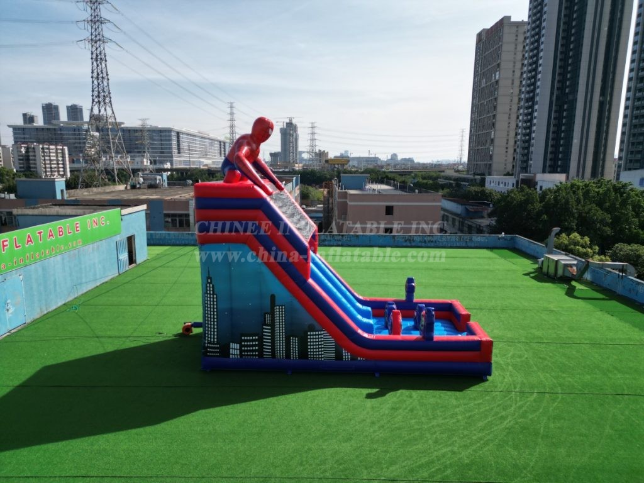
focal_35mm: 24
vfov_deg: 56.8
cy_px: 242
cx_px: 322
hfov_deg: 71.6
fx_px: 446
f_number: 1.7
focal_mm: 6.72
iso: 130
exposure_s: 1/4000
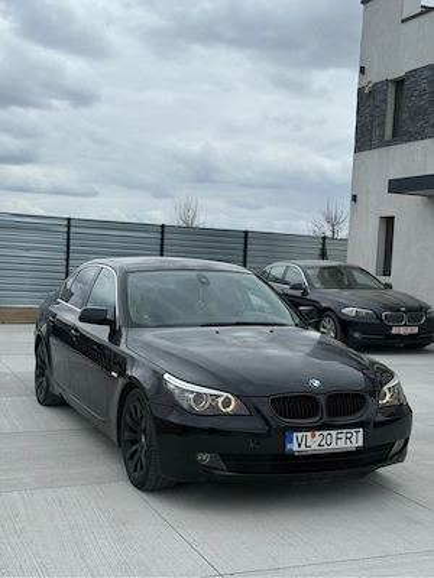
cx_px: 217
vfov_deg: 39.7
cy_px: 289
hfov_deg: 30.3
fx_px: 802
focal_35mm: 48
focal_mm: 6.76
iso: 64
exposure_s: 1/3378
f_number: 1.78
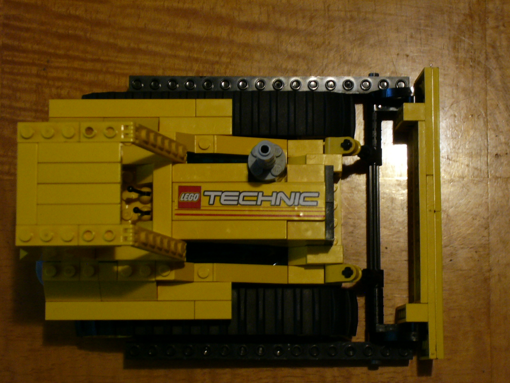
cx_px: 255
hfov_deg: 18.7
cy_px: 192
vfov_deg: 14.1
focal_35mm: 105
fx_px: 1547
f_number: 4.9
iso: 200
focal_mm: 17.4
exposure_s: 1/8
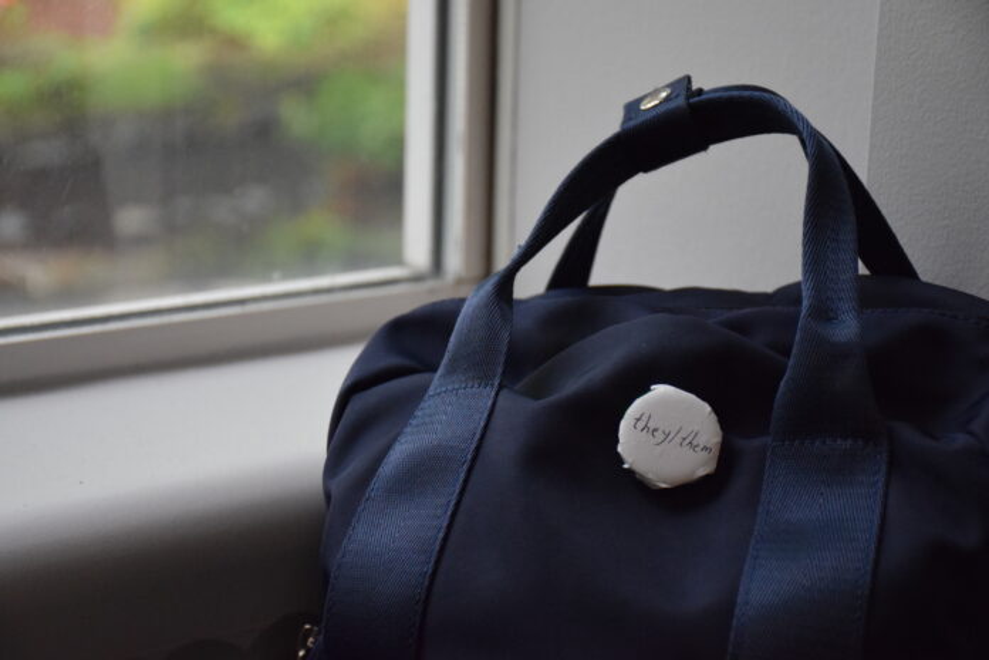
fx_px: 2555
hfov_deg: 21.9
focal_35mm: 93
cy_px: 330
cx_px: 494
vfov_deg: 14.7
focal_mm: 62
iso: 3200
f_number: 5
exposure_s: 1/500
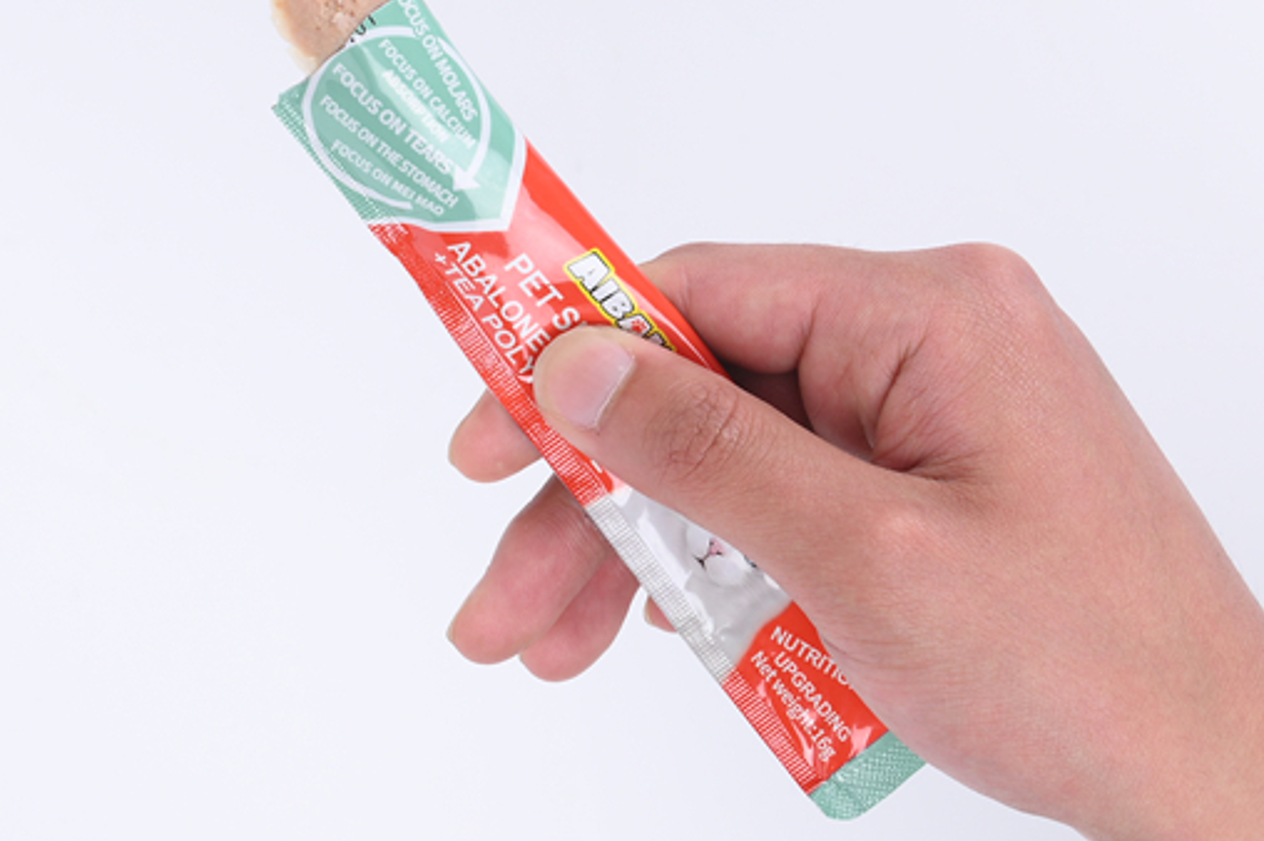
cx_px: 674
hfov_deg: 8.7
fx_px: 8281
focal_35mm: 236
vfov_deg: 5.8
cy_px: 270
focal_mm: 120
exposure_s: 1/125
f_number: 11
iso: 125
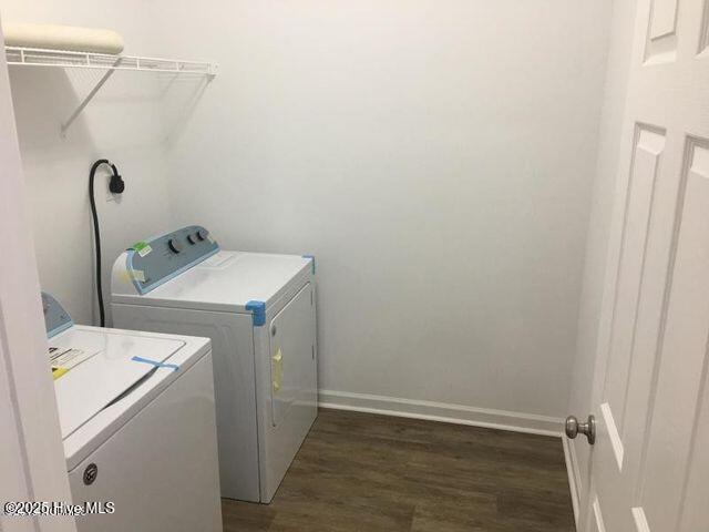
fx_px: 594
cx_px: 354
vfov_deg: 48.2
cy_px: 266
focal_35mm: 29
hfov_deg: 61.7
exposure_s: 1/15
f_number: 2.2
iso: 32
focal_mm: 4.15
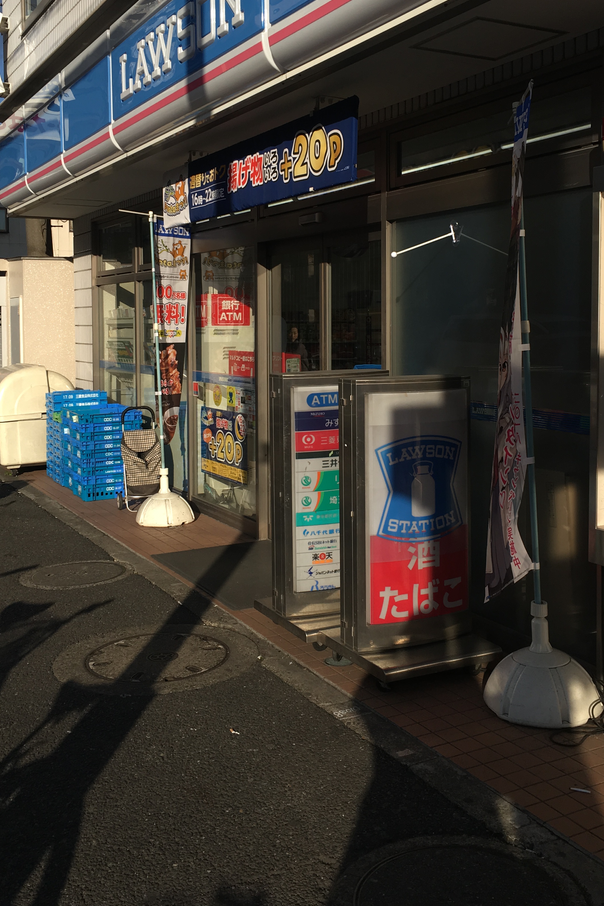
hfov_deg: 35.1
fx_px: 956
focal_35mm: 38
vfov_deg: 50.4
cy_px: 367
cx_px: 320
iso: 25
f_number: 2.2
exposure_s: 1/1282
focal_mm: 4.15
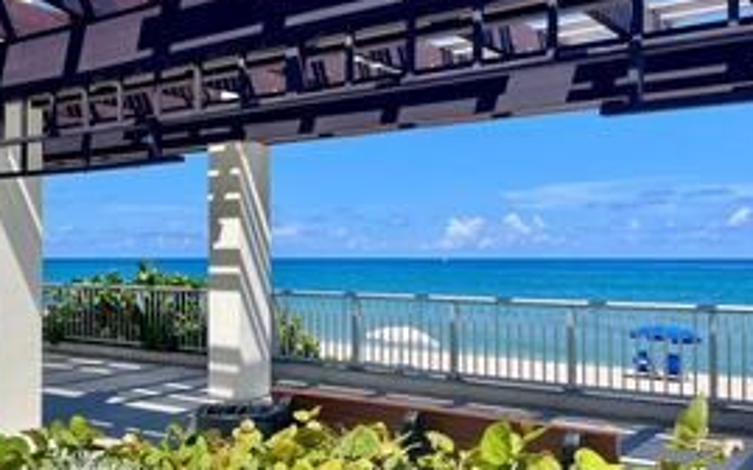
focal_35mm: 41
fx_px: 841
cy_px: 243
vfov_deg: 31.2
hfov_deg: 46.8
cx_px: 207
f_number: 1.6
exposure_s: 1/3610
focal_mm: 4.2
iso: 32
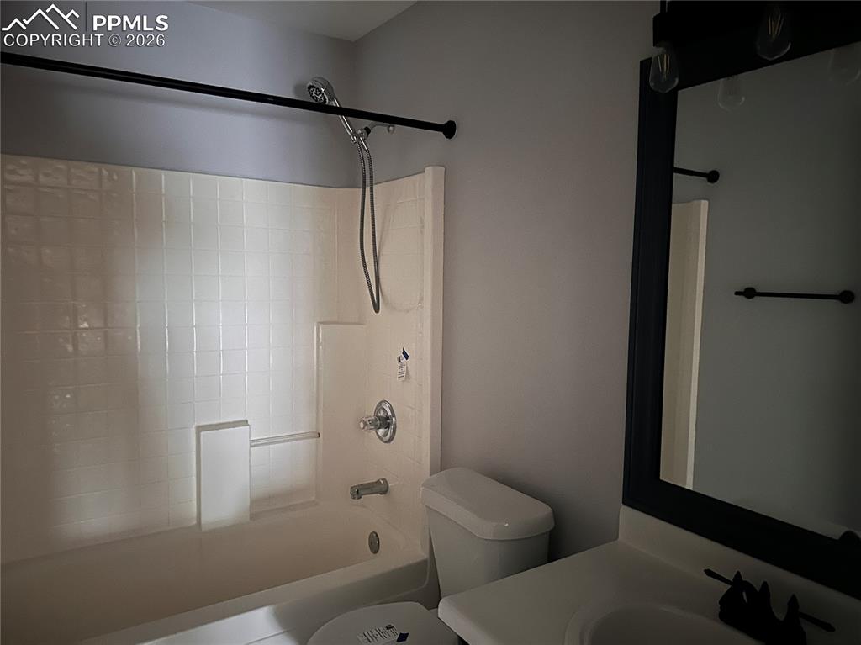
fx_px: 597
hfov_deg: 71.6
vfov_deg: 56.8
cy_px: 322
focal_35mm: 24
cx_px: 430
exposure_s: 1/9
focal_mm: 6.86
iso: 2000
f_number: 1.78
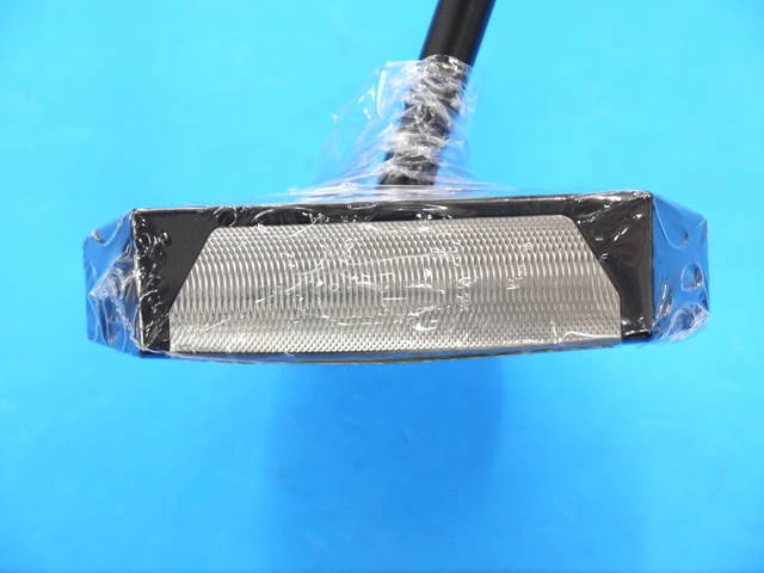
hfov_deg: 23.3
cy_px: 286
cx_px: 382
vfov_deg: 17.6
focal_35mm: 84
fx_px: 1854
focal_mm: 42
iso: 800
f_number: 5.6
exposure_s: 1/50
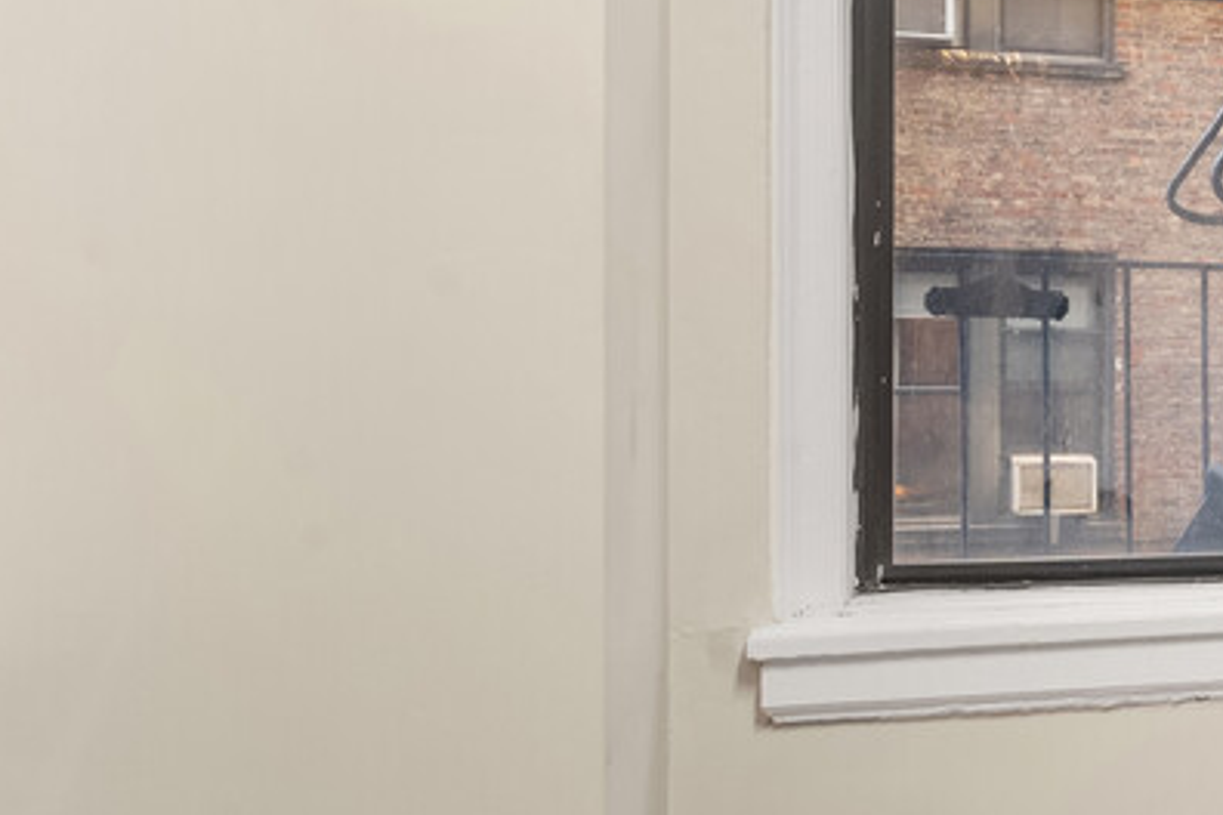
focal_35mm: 55
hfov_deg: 29.2
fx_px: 1865
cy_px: 333
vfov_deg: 24.6
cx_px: 1603
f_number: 11
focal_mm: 14.5
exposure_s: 1/2
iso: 400
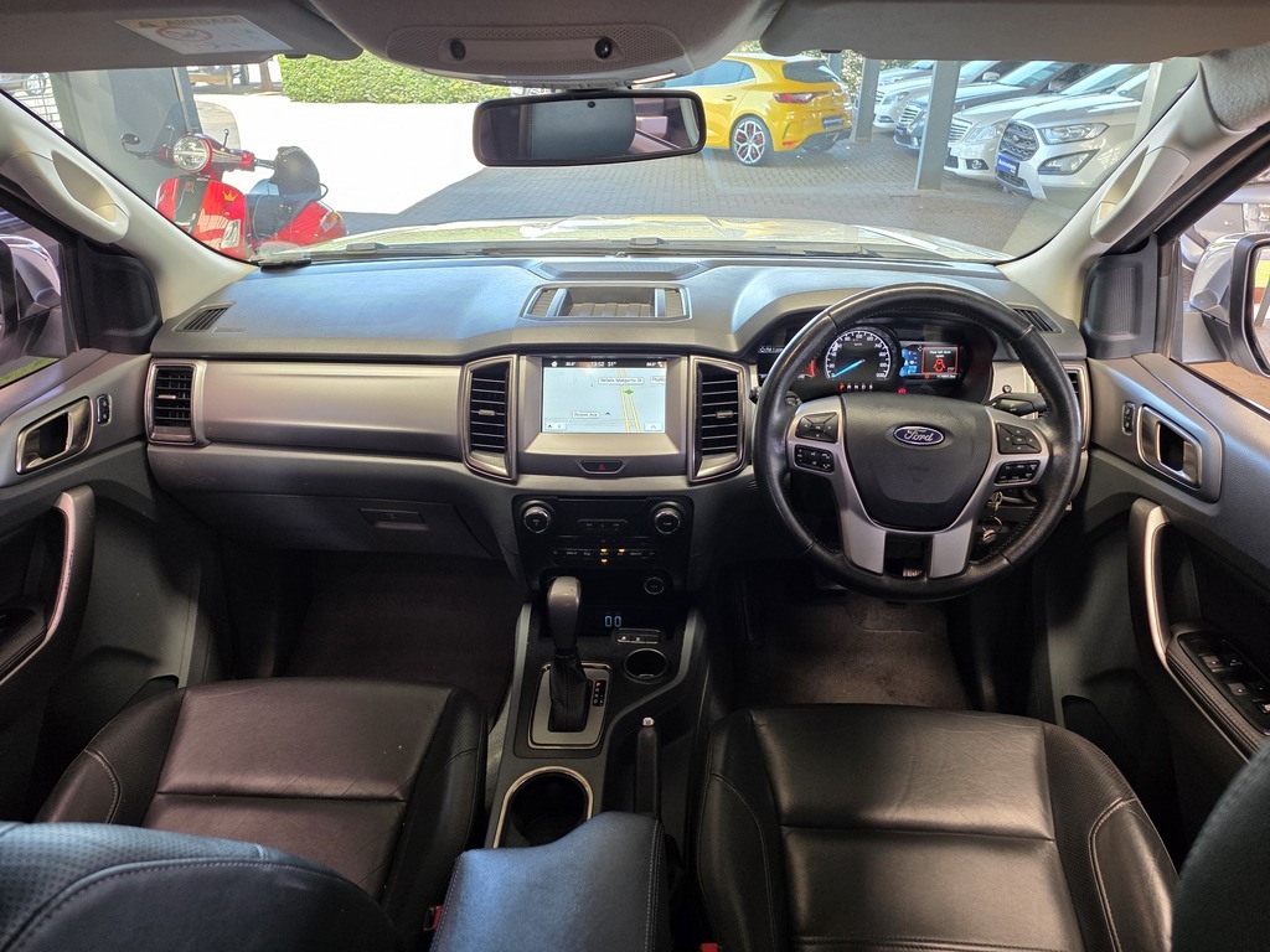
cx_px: 635
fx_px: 844
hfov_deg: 73.9
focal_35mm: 23
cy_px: 476
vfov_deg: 58.9
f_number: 1.7
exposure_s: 1/100
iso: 125
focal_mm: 6.25
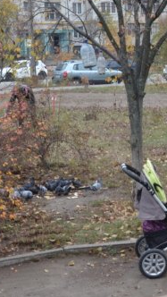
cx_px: 246
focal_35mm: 102
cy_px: 104
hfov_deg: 11.5
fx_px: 799
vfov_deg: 21.0
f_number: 5.6
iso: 400
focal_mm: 21
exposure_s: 1/100
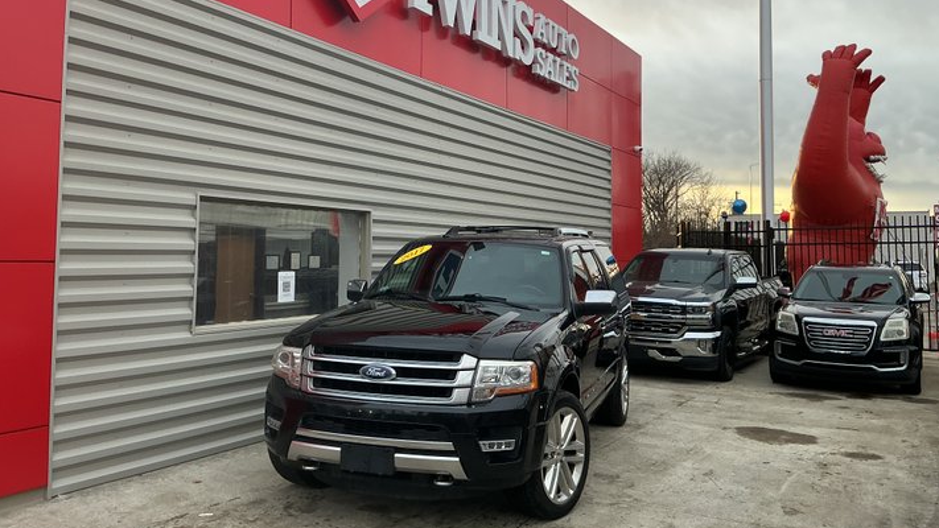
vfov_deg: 36.5
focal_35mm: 32
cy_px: 206
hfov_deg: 61.0
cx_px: 471
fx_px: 797
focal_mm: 3
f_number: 1.8
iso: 50
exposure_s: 1/120
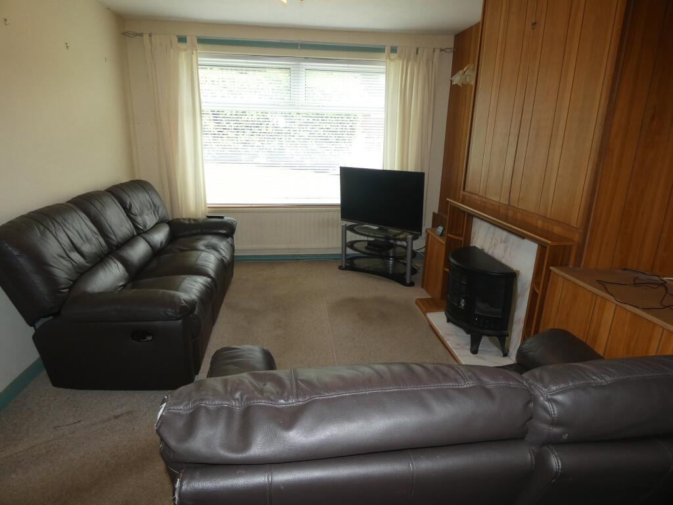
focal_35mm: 20
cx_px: 336
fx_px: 389
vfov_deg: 66.0
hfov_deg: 81.7
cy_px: 252
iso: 200
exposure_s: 1/60
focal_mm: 3.6
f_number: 2.8
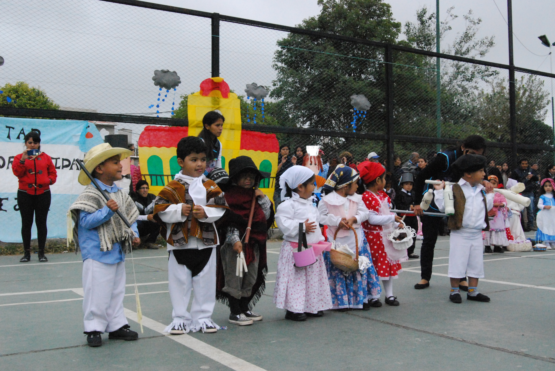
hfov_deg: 49.5
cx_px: 278
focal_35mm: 39
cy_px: 186
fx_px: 602
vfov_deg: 34.3
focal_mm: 26
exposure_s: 1/800
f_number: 14
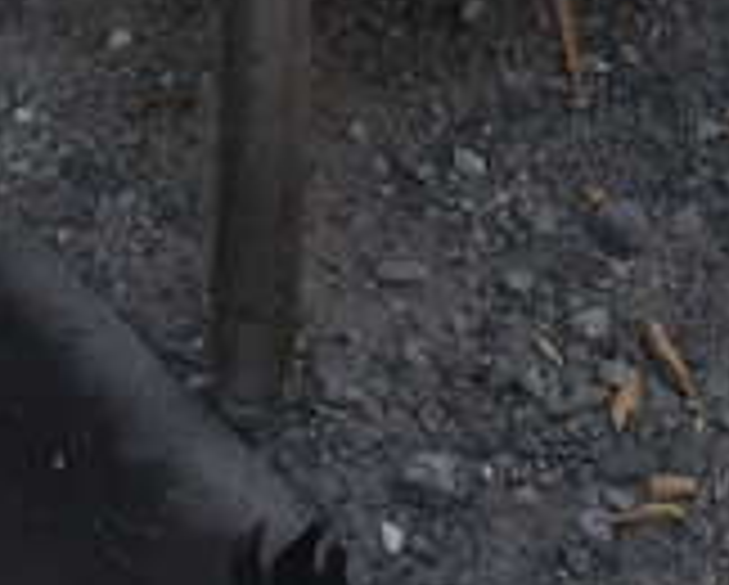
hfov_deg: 10.3
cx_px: -297
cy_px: -1006
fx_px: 3945
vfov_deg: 7.7
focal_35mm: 183
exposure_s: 1/250
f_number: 8
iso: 160
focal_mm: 23
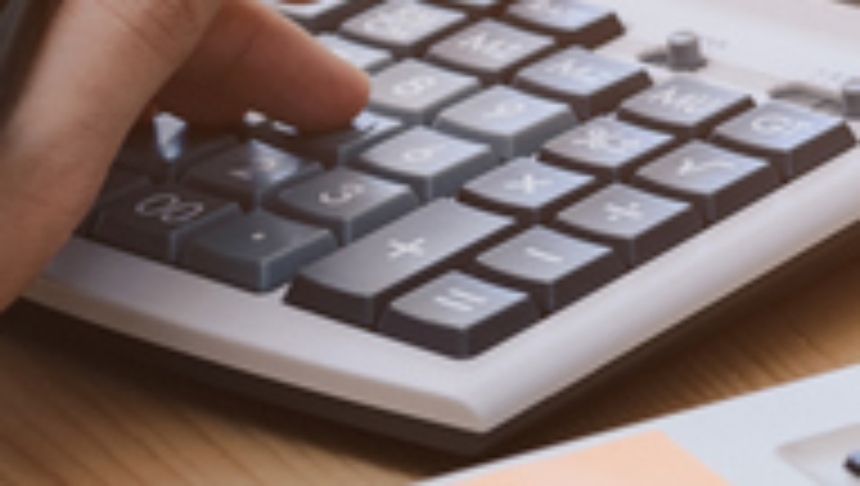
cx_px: 1081
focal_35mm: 238
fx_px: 5434
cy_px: 137
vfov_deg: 5.1
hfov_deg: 8.9
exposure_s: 1/100
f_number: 5
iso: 250
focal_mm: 60
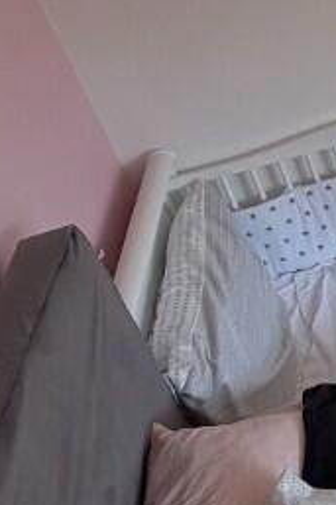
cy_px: 45
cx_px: 737
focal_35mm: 58
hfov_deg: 15.9
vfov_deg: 32.7
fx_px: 813
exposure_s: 1/121
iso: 100
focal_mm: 2.22
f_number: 2.2
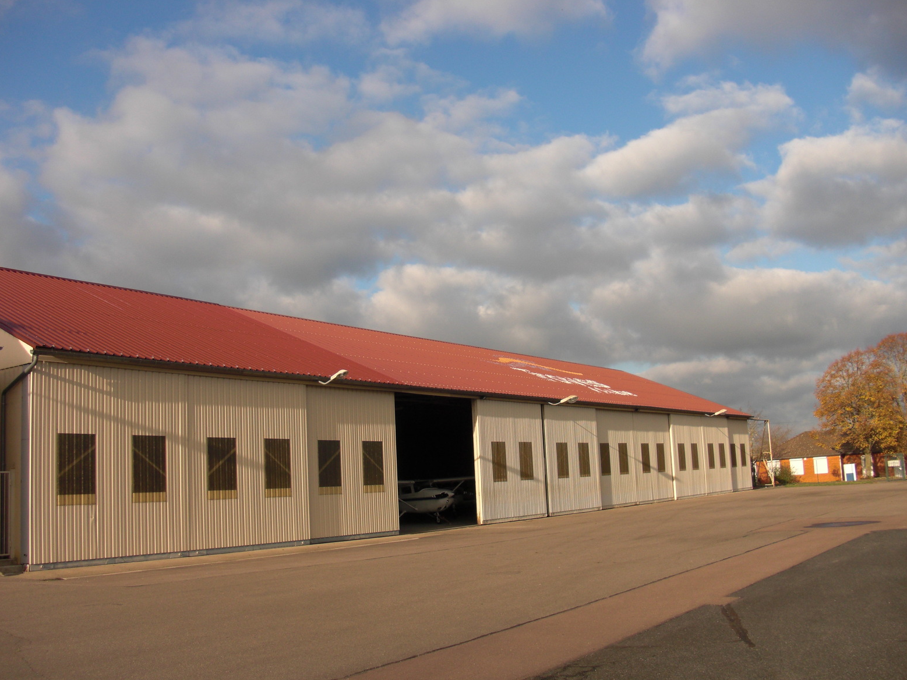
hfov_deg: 50.1
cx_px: 453
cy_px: 344
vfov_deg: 38.7
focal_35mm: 37
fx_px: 970
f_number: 2.8
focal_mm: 6.3
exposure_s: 1/1000
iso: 50
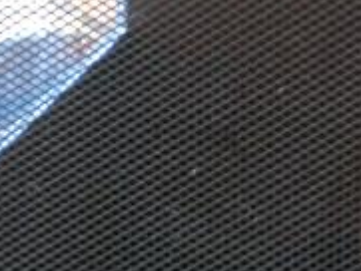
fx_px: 1753
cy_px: 98
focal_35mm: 168
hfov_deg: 11.7
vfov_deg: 8.8
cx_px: 275
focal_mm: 6.3
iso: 200
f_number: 3.1
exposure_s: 1/20
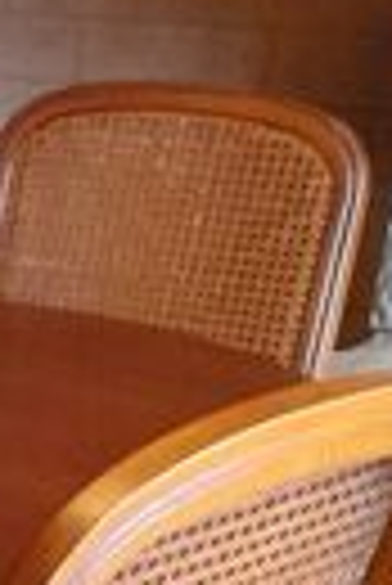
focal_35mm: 128
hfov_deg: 9.2
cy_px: 729
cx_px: -653
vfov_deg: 15.3
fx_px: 2085
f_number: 2
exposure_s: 1/33
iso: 400
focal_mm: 4.6
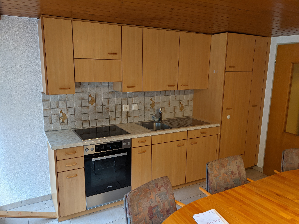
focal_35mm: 27
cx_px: 150
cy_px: 112
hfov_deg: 65.3
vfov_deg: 51.4
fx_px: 233
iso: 82
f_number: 1.73
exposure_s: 1/100
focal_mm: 4.38
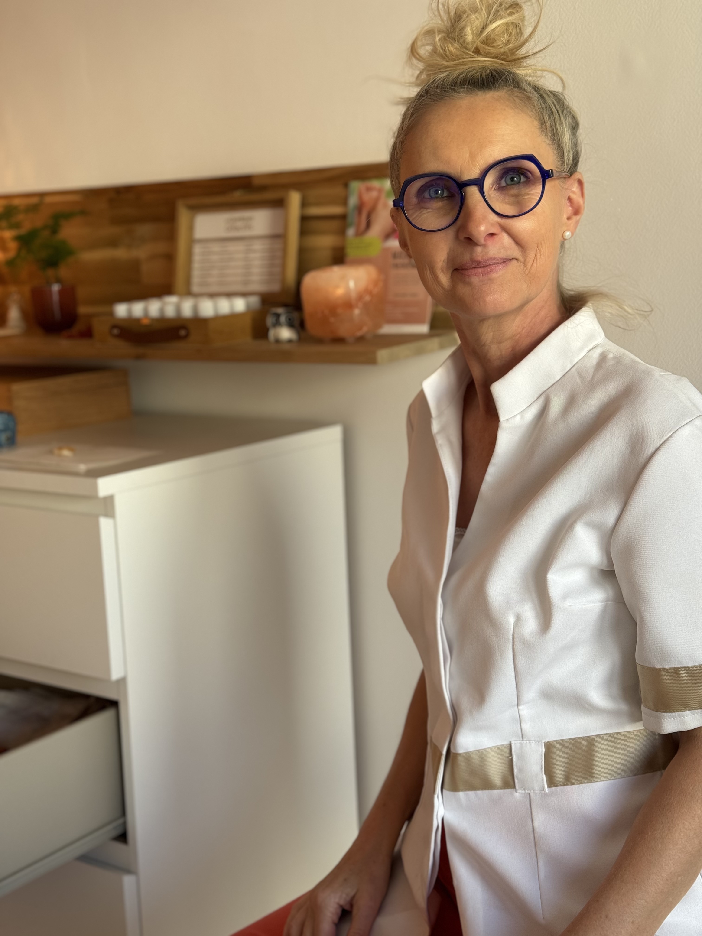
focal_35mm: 48
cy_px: 468
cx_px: 351
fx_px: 1298
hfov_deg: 30.3
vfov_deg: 39.7
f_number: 1.78
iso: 100
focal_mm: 6.86
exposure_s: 1/102
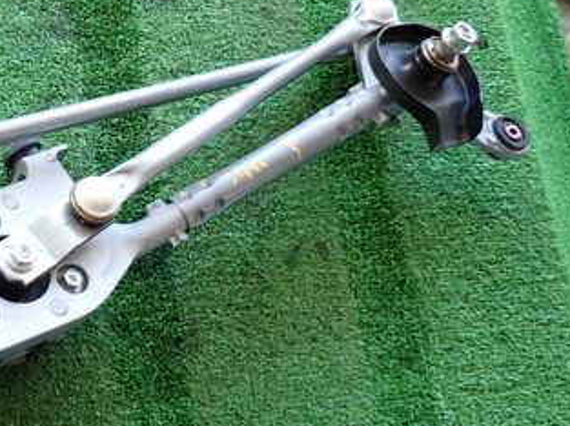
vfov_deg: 30.1
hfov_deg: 36.9
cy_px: 251
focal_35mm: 48
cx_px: 47
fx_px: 789
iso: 100
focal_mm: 4.5
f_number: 2
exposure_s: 1/60
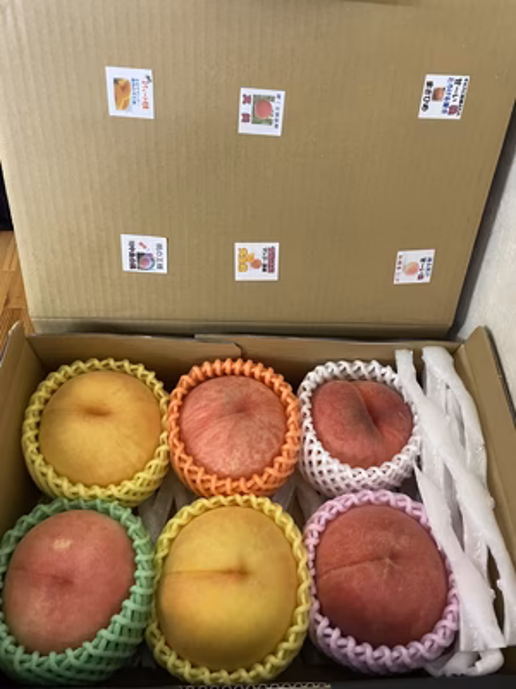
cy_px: 344
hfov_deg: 53.1
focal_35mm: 26
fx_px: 517
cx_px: 258
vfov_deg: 67.3
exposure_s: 1/33
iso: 500
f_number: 1.6
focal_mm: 4.2
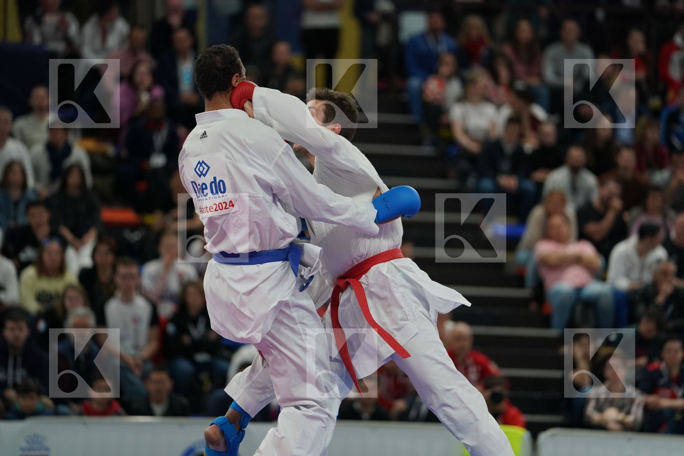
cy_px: 228
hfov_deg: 10.3
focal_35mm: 200
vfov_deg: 6.9
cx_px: 342
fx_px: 3800
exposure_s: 1/1000
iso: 1600
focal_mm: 200
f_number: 2.8
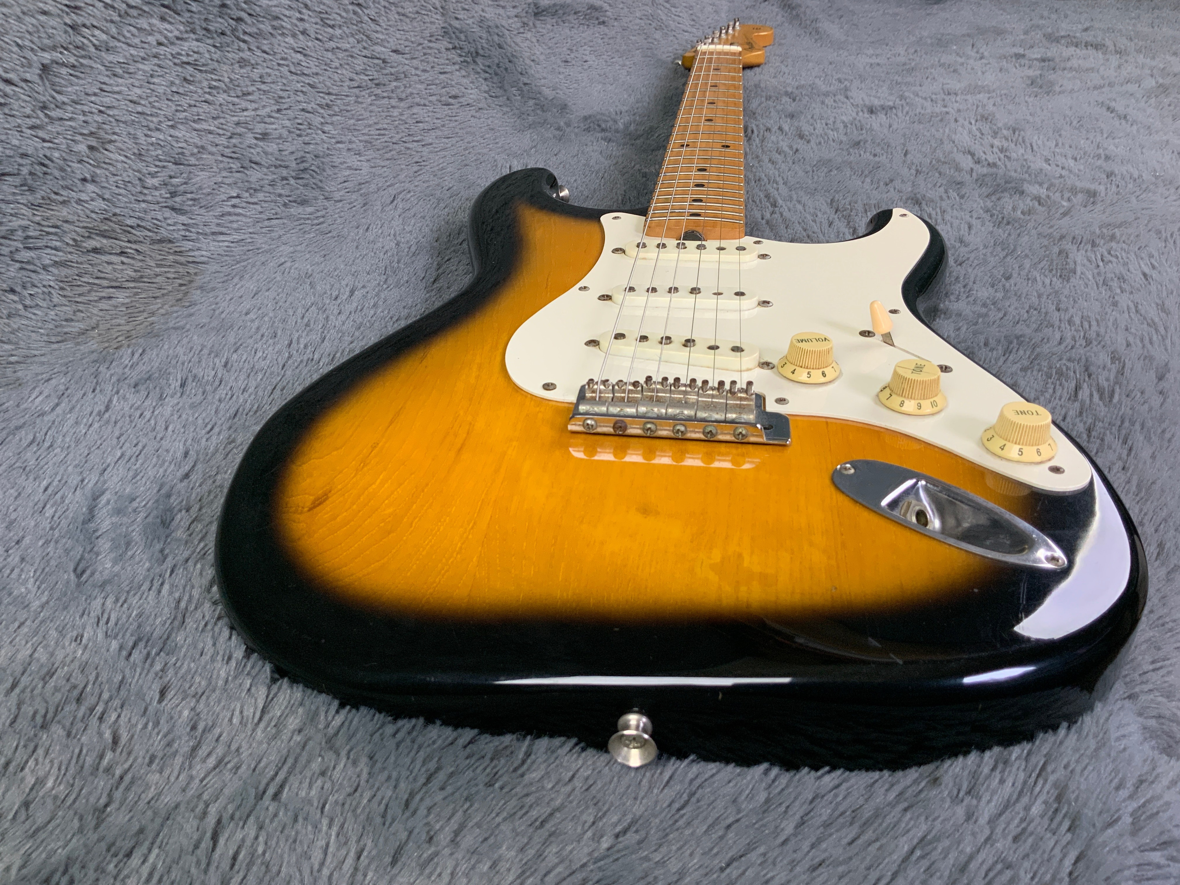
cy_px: 442
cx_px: 590
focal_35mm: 29
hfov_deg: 61.7
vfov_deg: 48.2
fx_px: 989
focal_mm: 3
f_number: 1.8
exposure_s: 1/100
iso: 50
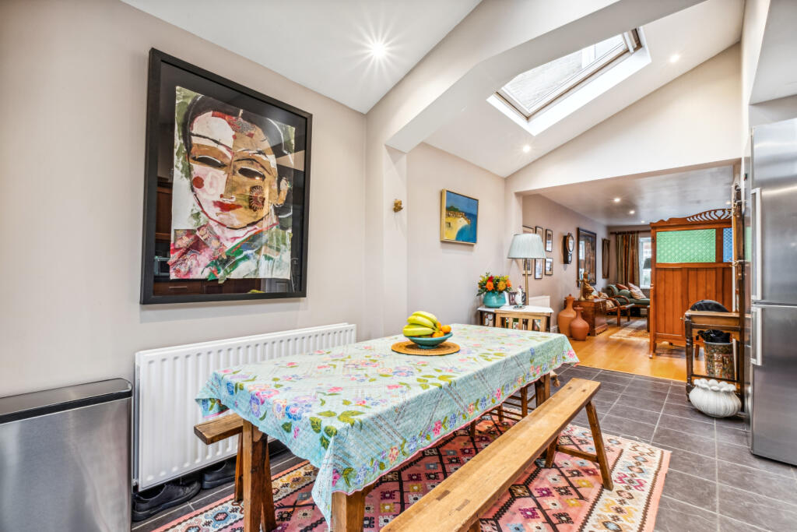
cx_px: 398
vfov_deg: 77.3
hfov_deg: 100.4
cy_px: 266
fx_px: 332
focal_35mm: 15
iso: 400
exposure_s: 1/3.33
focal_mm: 10
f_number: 11
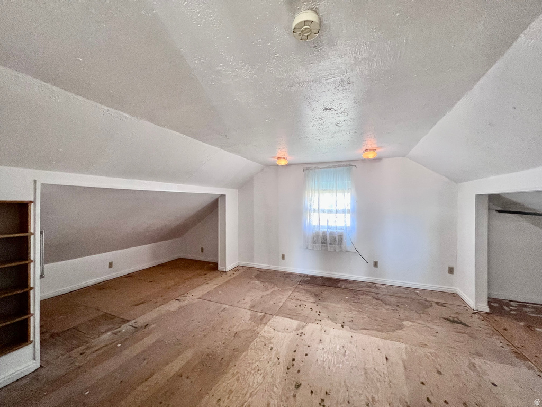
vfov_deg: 89.9
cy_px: 204
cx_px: 271
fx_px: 204
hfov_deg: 106.2
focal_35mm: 13
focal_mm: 1.57
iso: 250
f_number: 1.8
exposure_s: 1/60
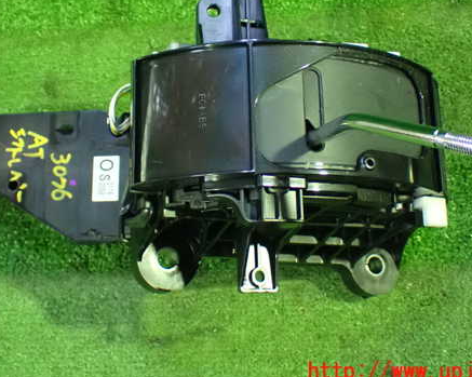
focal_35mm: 59
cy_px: 143
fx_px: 824
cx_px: 228
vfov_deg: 25.7
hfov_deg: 32.0
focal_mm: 7.84
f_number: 2.9
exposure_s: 1/30
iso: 1600
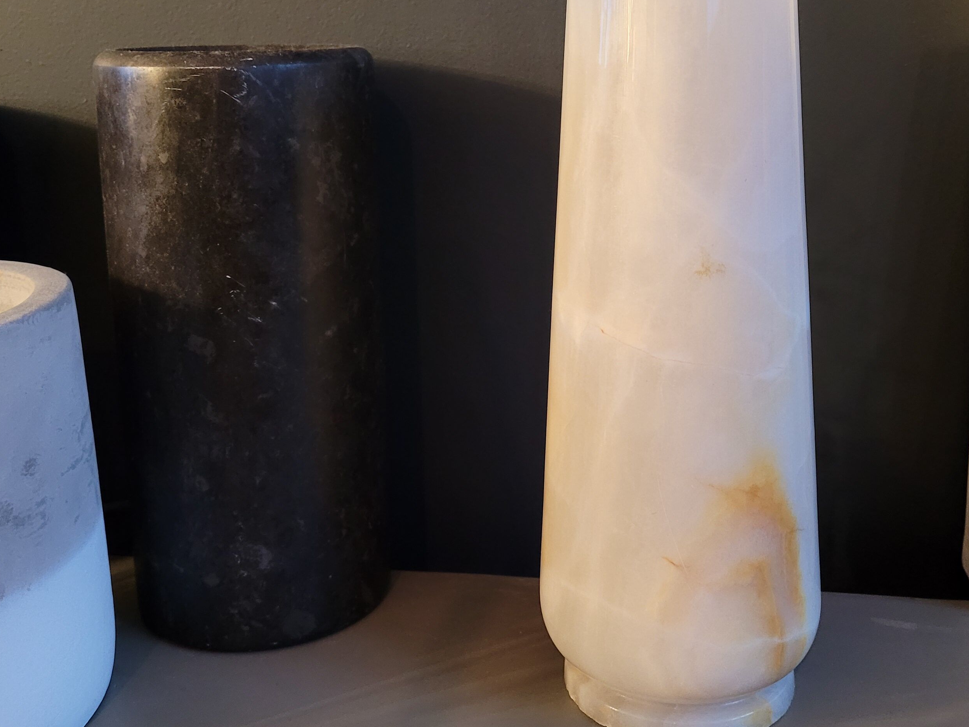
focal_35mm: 42
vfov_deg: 34.2
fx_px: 1176
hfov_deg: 44.8
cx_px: 504
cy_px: 277
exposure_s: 1/25
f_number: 1.8
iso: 640
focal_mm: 5.4
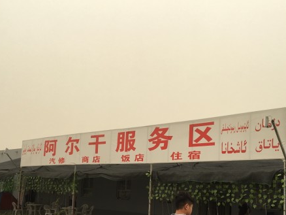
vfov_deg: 31.8
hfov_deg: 42.1
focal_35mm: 45
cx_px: 140
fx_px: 372
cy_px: 154
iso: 25
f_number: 2.2
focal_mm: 4.15
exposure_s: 1/950
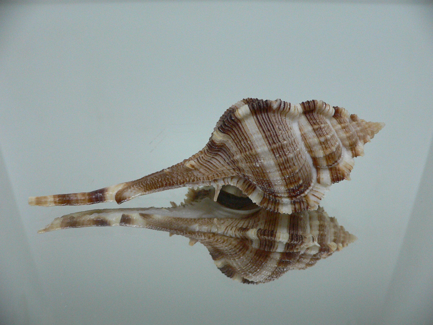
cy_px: 162
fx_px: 438
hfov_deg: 52.6
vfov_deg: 40.7
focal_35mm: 35
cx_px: 216
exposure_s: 1/60
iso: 200
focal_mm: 4.6
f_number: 2.8
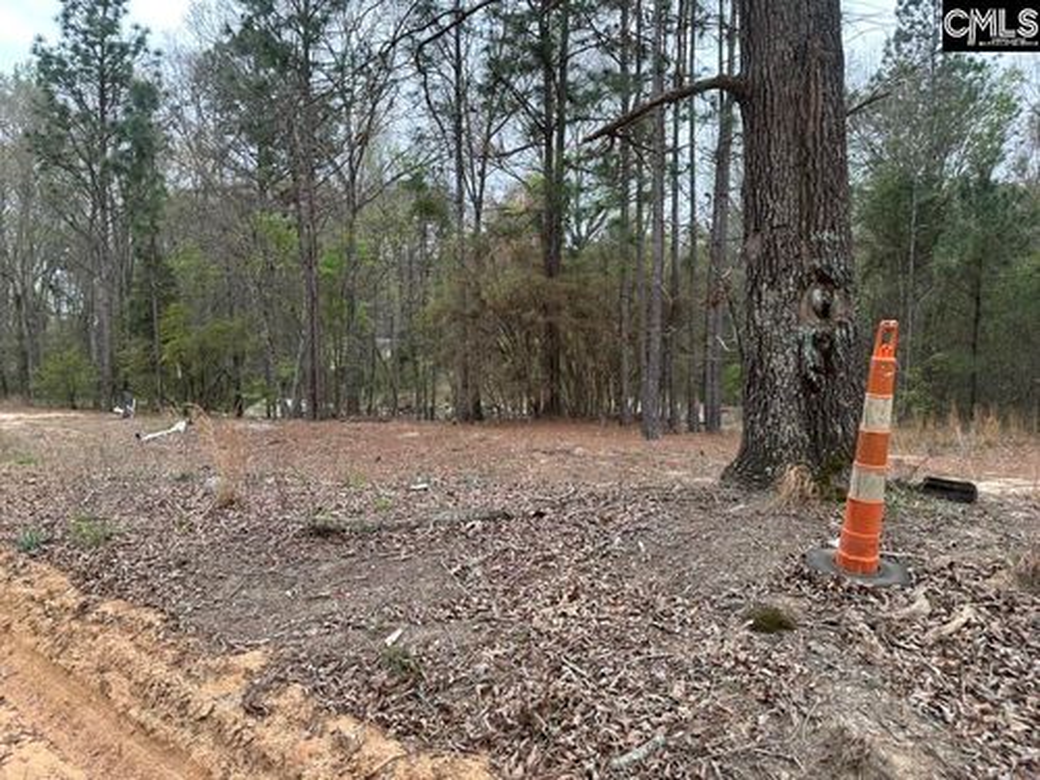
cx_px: 520
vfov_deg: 56.8
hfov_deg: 71.6
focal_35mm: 24
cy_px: 390
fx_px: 721
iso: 100
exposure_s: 1/121
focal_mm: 6.86
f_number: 1.78
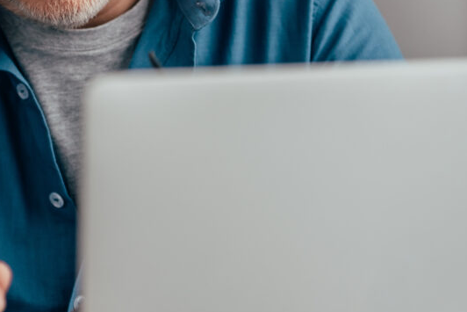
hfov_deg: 11.2
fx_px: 2374
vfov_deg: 7.5
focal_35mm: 183
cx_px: 58
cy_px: 28
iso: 500
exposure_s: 1/160
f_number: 3.5
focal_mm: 95
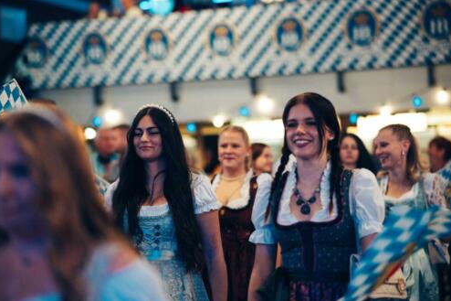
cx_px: 226
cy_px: 151
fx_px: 1077
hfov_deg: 23.7
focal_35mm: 86
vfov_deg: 15.9
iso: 1250
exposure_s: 1/250
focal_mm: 85
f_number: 1.8
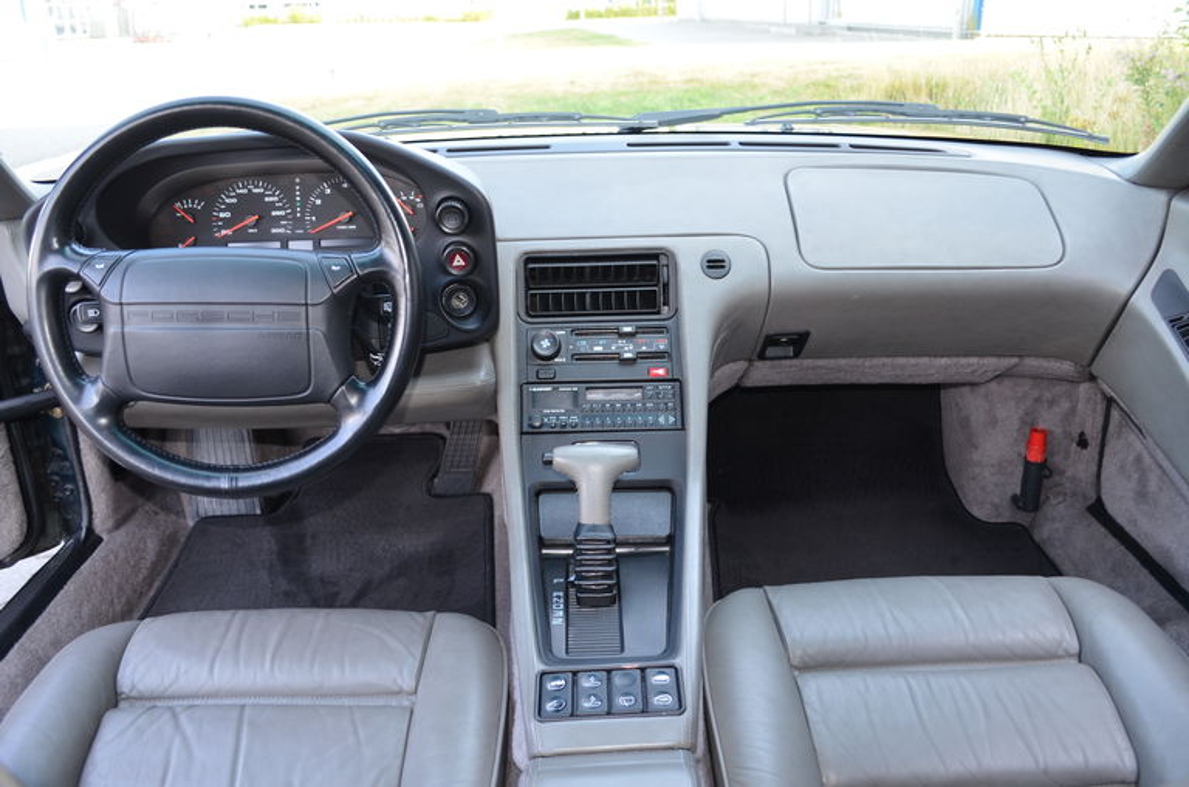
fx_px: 890
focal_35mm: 27
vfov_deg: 47.7
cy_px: 394
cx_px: 594
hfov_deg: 67.5
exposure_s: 1/100
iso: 400
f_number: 3.5
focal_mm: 18
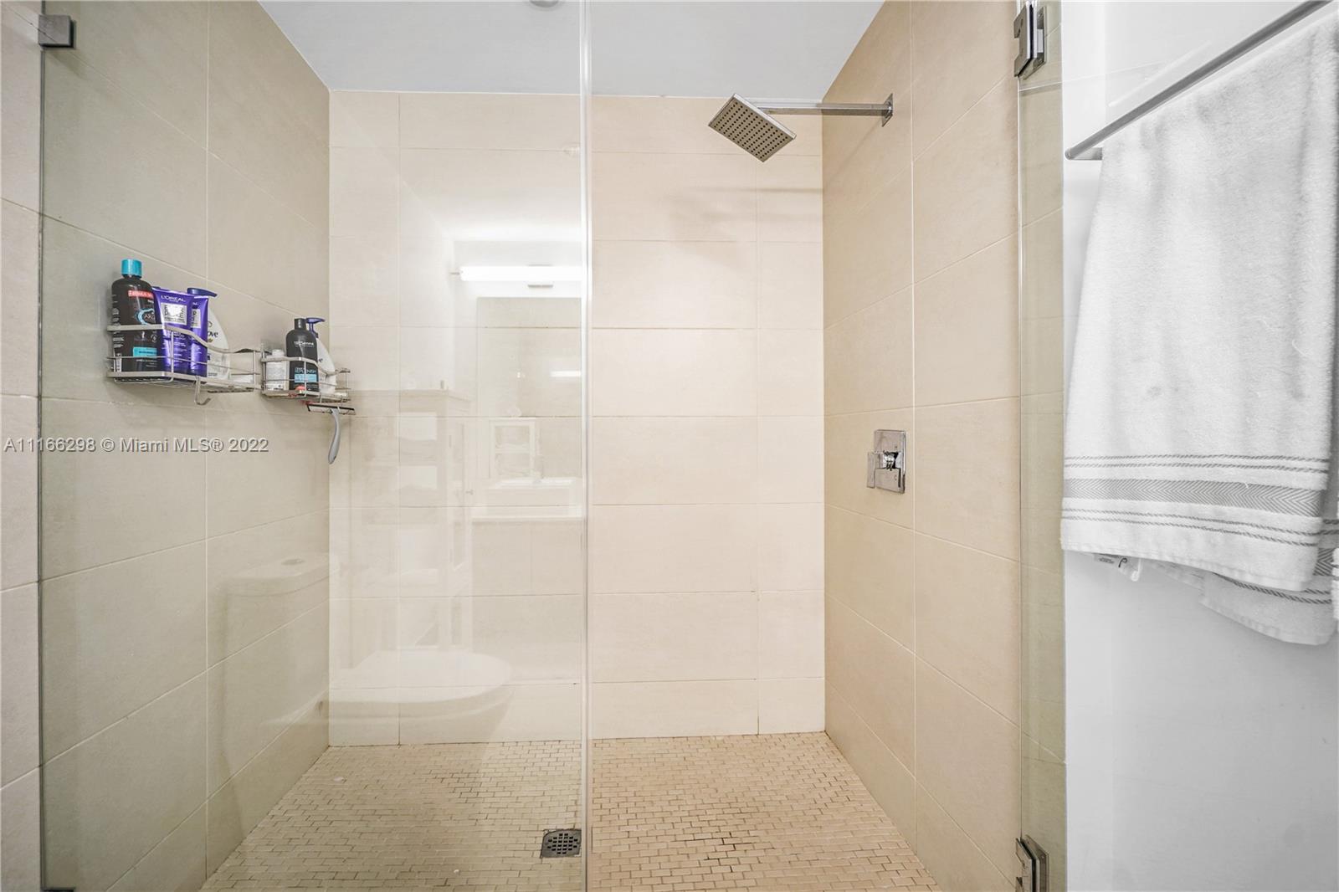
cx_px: 670
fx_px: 558
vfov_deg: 77.3
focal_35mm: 15
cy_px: 446
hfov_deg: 100.4
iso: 125
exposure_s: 1/3
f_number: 8
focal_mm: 10
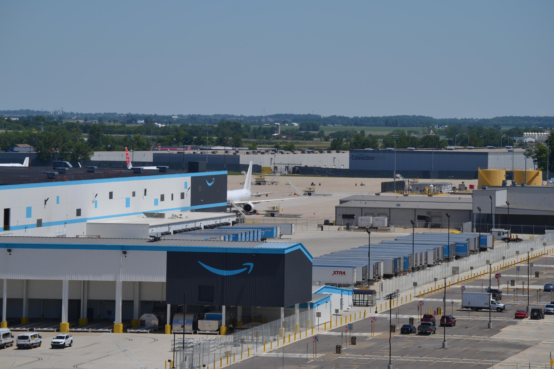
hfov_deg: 11.4
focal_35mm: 180
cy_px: 184
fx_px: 2770
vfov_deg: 7.6
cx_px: 277
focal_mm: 120
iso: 100
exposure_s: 1/800
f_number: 7.1
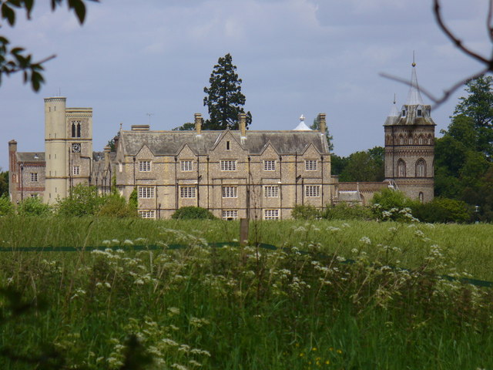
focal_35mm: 222
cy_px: 185
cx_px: 246
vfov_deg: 6.7
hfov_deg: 8.9
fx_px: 3162
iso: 80
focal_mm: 36.6
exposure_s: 1/800
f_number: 4.5
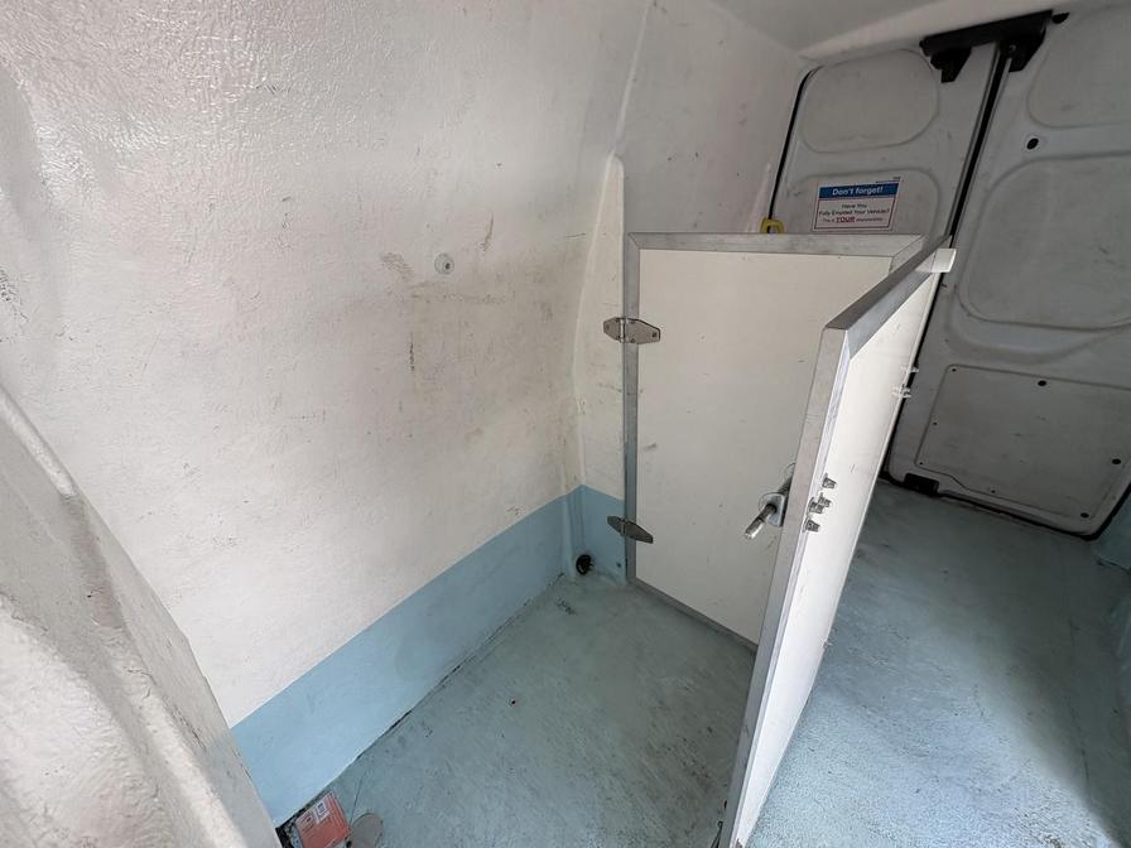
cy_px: 424
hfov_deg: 102.1
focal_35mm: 14
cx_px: 566
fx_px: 457
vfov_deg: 85.7
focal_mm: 2.22
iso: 50
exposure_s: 1/216
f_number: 2.2
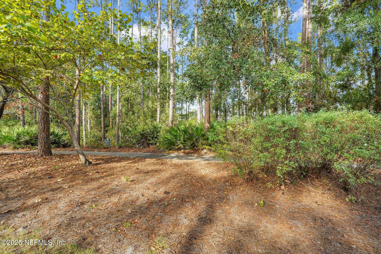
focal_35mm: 16
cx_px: 190
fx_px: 169
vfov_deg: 73.8
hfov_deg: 96.7
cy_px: 127
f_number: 9
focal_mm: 16
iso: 500
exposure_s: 1/100
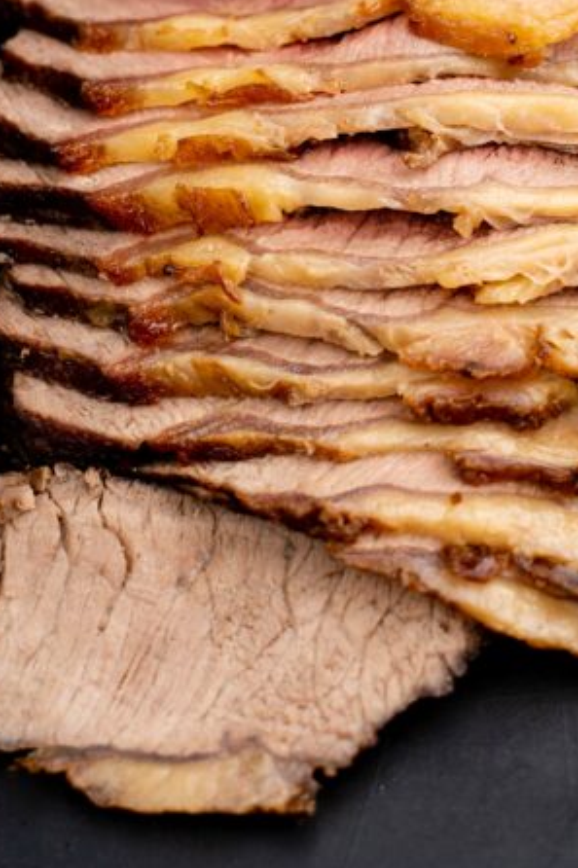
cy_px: 113
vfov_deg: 19.9
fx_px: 2434
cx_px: 401
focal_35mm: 101
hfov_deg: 13.5
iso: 200
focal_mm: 50
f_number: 4
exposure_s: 1/250
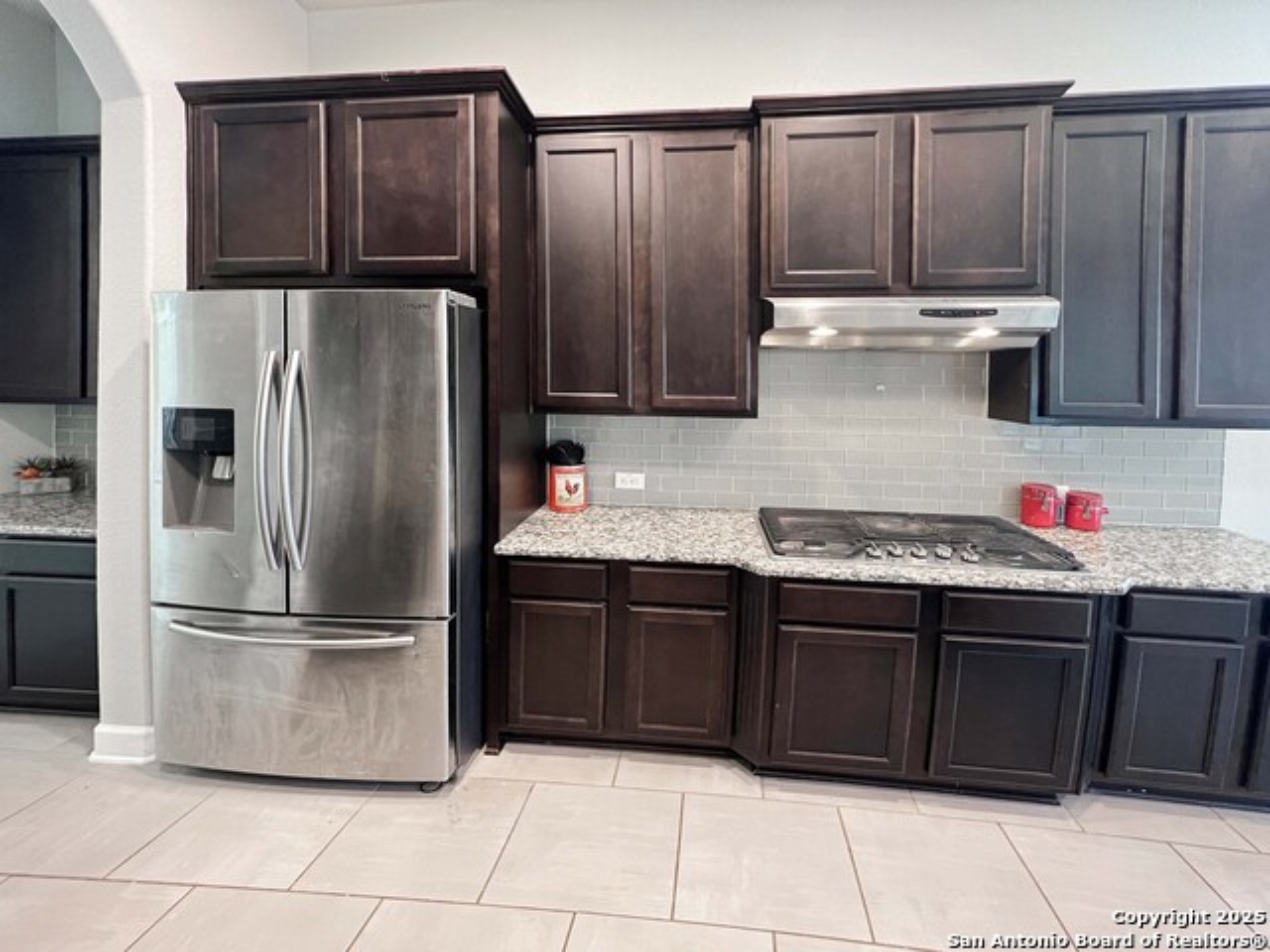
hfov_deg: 106.2
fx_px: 477
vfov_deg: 89.9
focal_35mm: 13
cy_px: 476
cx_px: 635
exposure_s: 1/60
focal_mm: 1.57
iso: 400
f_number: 1.8
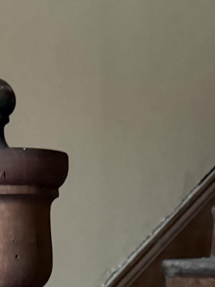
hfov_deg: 17.4
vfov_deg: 19.3
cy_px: 475
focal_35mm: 83
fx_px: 687
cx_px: 8
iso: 1000
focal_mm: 6.76
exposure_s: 1/30
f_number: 1.78
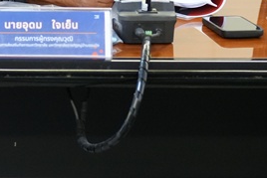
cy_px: -47
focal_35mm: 261
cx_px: -3
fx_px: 1937
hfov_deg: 7.8
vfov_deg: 5.2
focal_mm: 70
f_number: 2.8
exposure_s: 1/100
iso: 5000
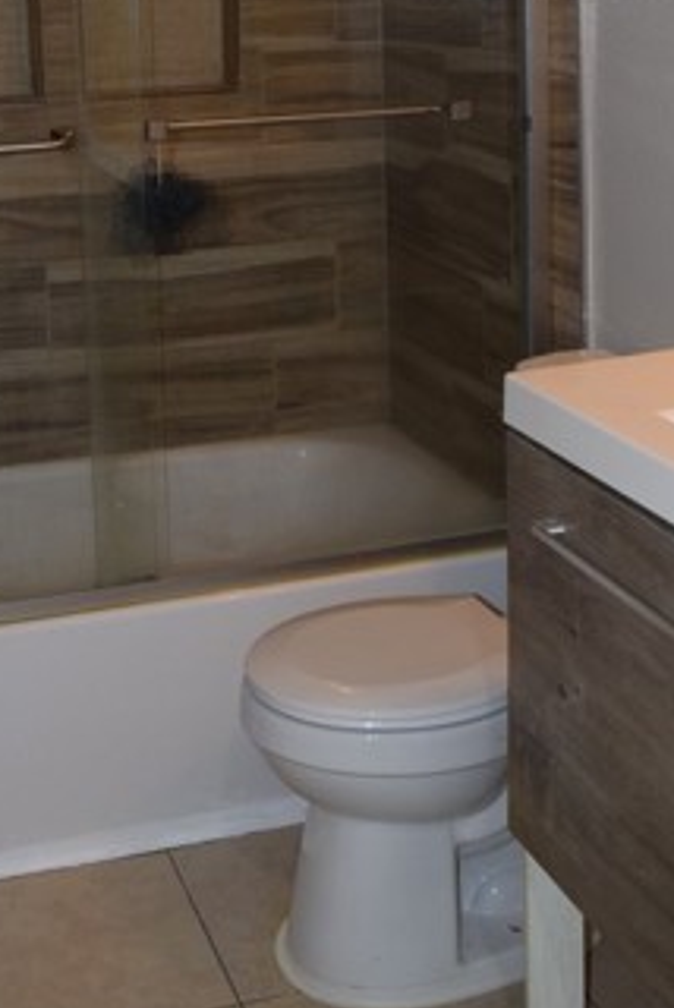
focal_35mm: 54
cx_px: 247
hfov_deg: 25.0
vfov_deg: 35.5
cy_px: 180
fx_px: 1513
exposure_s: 1/100
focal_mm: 18
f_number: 5
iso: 800
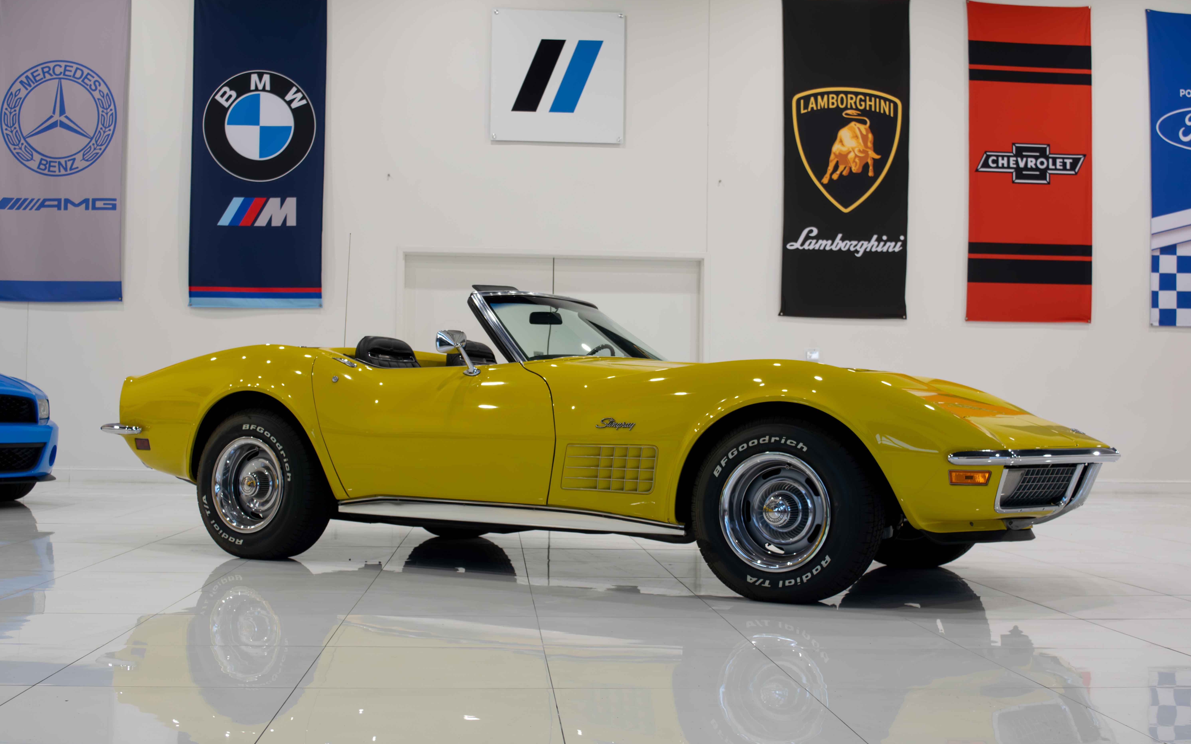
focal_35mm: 43
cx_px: 595
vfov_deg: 29.9
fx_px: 1396
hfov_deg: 46.2
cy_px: 387
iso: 400
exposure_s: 1/125
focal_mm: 28
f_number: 5.6
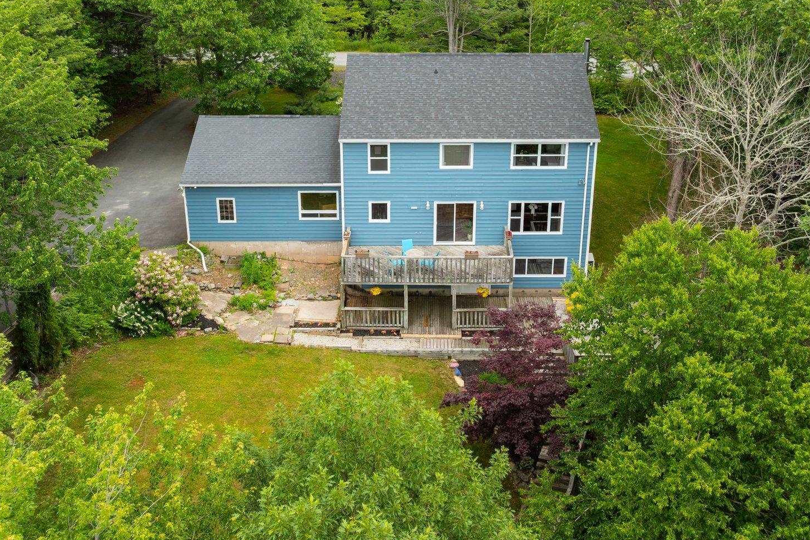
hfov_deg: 54.4
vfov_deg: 37.5
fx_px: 787
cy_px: 182
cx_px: 387
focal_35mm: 35
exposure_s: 1/100
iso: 110
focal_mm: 12.29
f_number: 2.8
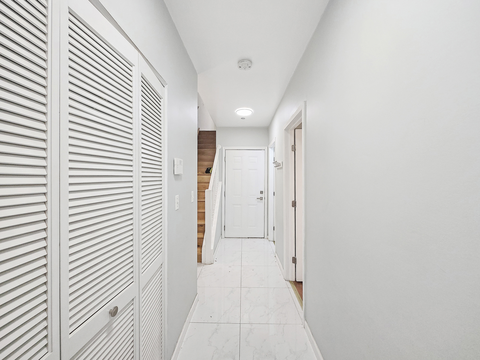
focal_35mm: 13
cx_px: 240
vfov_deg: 89.9
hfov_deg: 106.2
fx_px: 180
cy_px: 180
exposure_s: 1/60
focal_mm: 1.7
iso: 100
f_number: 2.2
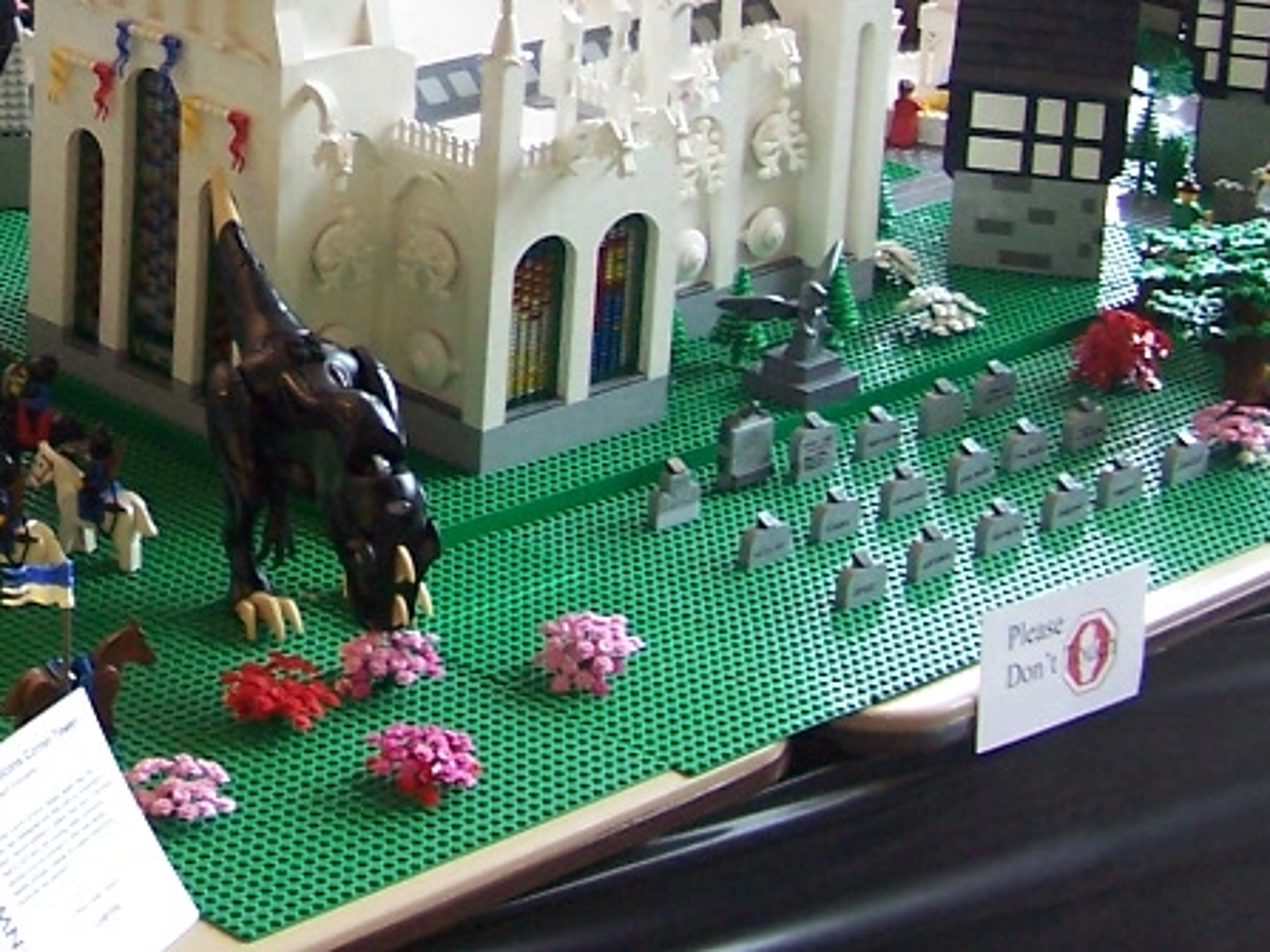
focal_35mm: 102
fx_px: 3741
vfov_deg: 14.3
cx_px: 9
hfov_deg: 18.8
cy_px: 51
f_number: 2.8
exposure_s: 1/30
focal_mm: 6.3
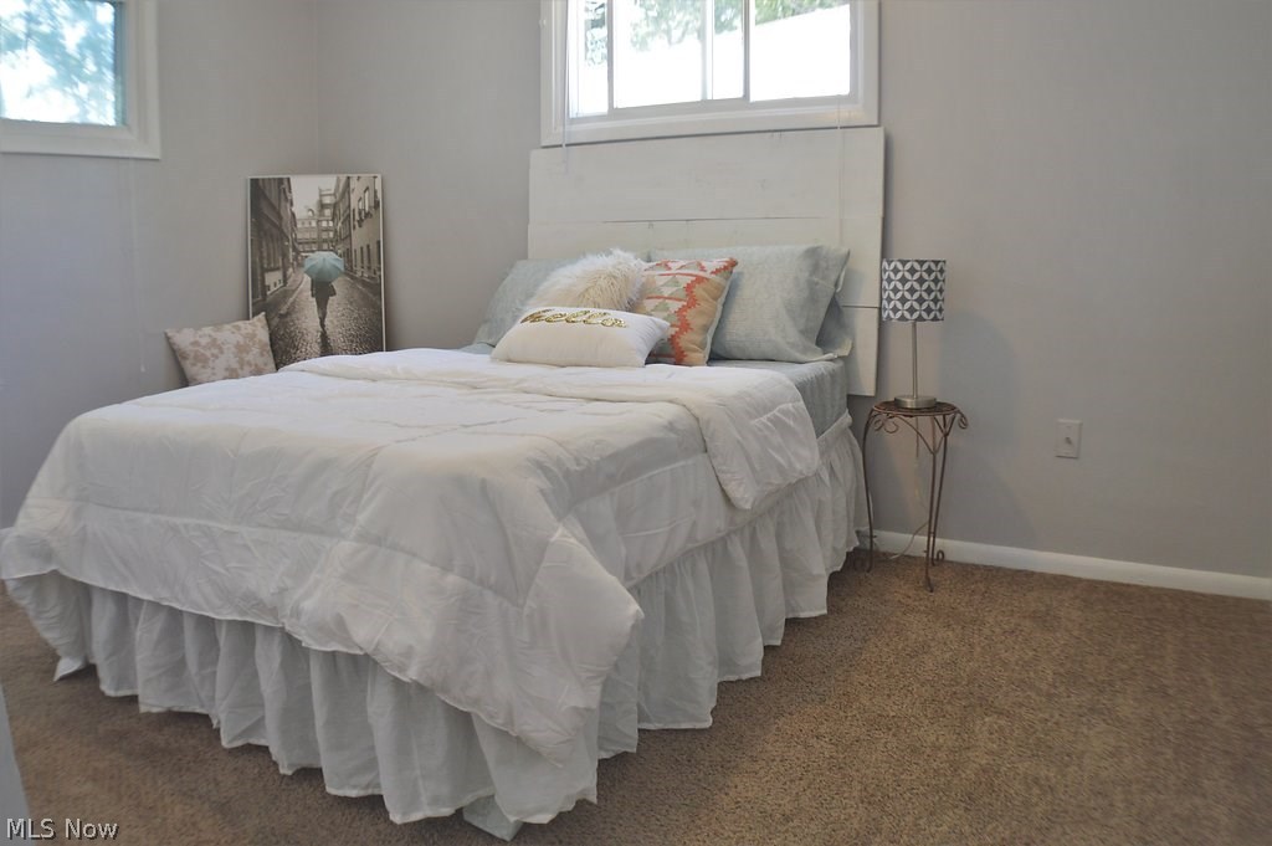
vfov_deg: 39.9
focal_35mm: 33
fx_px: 1165
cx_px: 636
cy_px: 423
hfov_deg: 57.3
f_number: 4
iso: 400
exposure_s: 1/60
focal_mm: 22
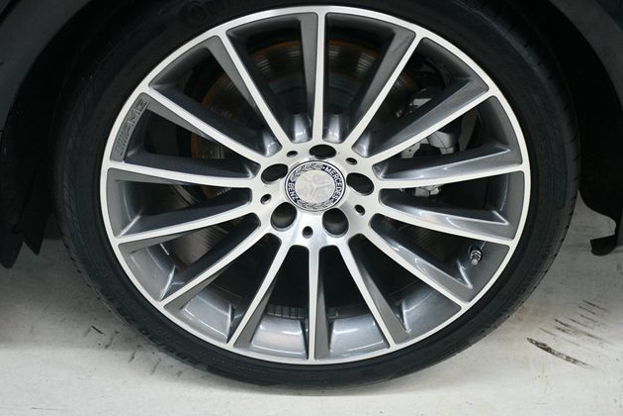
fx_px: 1107
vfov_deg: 21.2
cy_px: 210
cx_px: 310
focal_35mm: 64
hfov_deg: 31.4
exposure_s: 1/125
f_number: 4.5
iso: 2500
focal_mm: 42
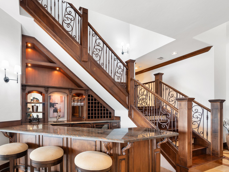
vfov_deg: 70.2
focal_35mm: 18
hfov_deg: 86.1
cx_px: 87
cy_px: 110
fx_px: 119
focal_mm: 7
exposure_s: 1
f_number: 7.1
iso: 200
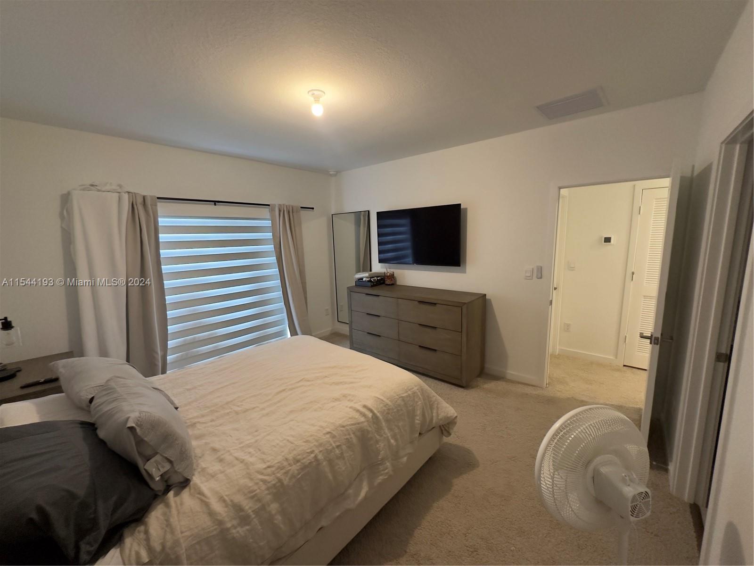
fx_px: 305
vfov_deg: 85.7
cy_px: 283
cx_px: 377
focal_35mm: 14
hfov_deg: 102.1
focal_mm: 2.22
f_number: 2.2
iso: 400
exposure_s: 1/60
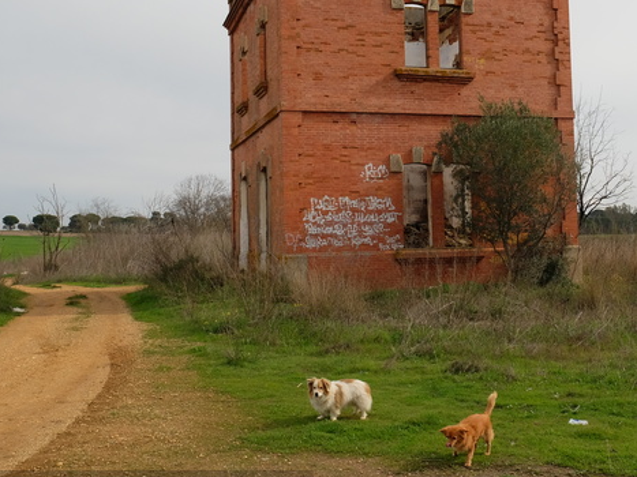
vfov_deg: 32.7
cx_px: 378
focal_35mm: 44
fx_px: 809
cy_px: 172
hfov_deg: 42.8
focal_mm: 18
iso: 400
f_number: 10
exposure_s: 1/350
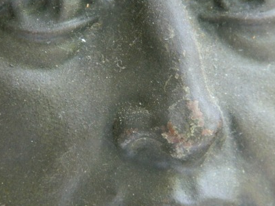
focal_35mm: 205
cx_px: 139
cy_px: 95
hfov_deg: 9.7
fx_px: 1628
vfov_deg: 7.2
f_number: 4.7
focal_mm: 23.2
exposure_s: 1/10
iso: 400
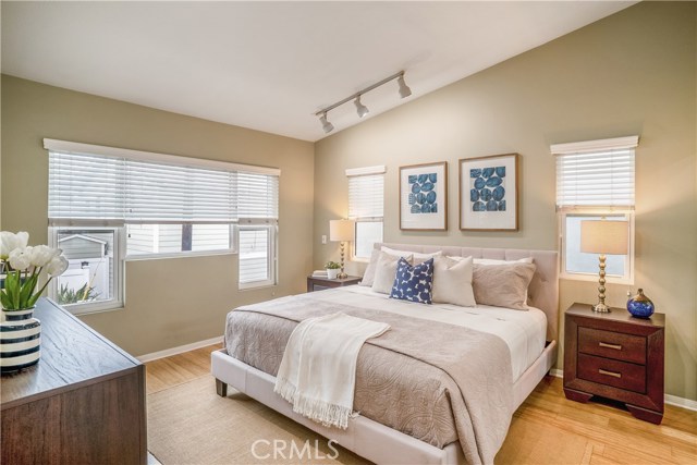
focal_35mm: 18
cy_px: 232
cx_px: 348
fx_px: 349
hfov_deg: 90.0
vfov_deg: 67.4
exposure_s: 1/125
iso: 250
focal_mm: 18
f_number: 8
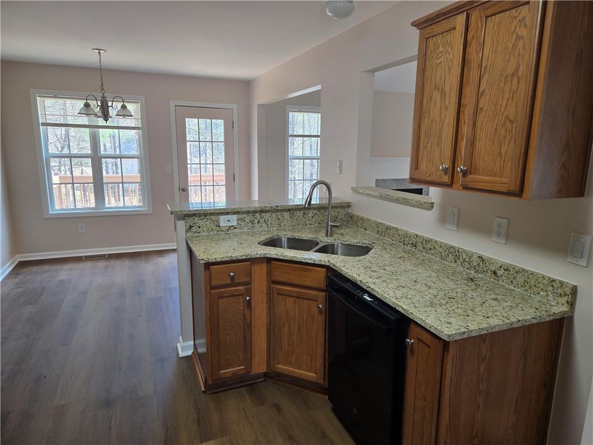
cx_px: 296
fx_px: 394
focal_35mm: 23
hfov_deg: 73.9
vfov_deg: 58.9
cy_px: 222
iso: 80
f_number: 1.8
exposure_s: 1/120
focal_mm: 5.4
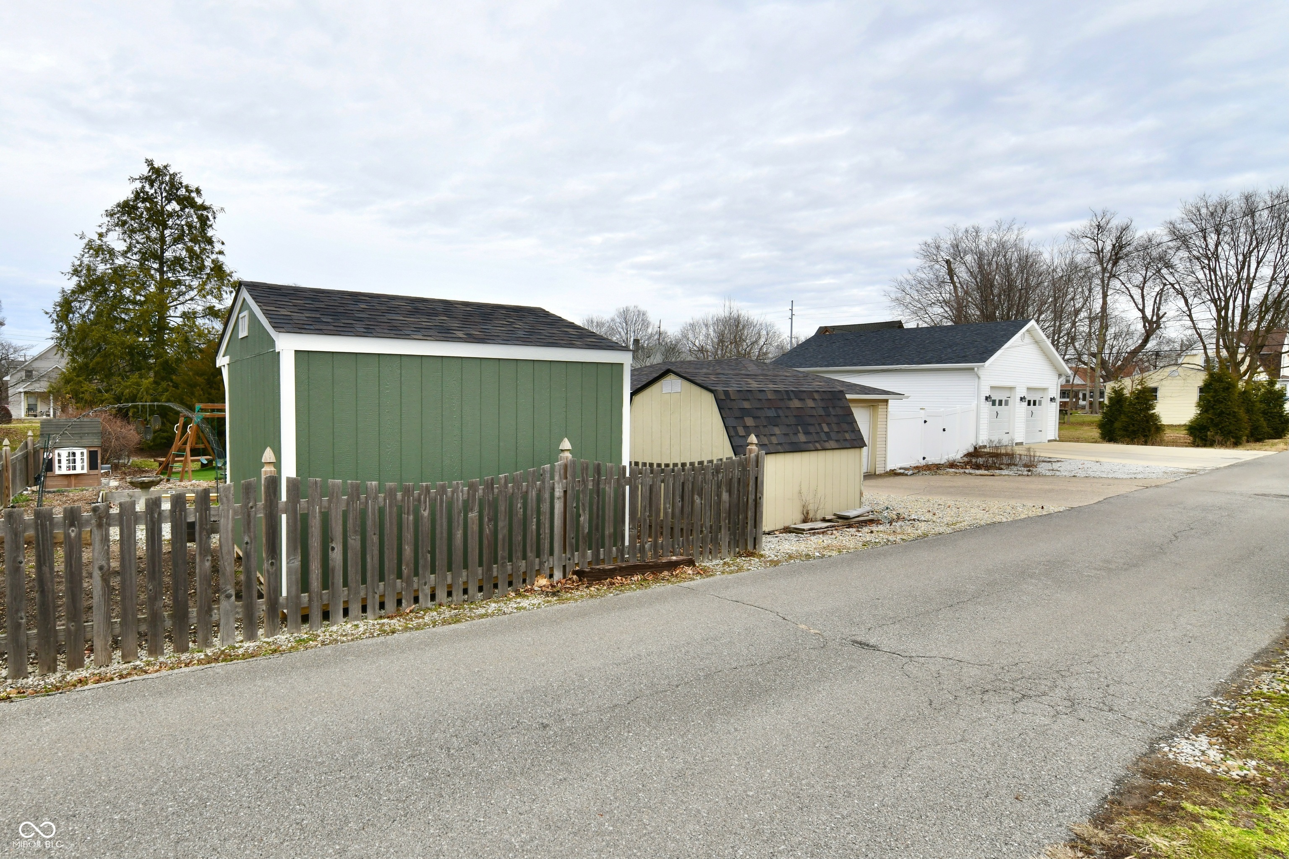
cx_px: 644
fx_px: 501
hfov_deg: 104.3
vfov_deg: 81.2
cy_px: 430
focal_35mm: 14
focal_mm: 14
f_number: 9
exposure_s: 1/320
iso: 400
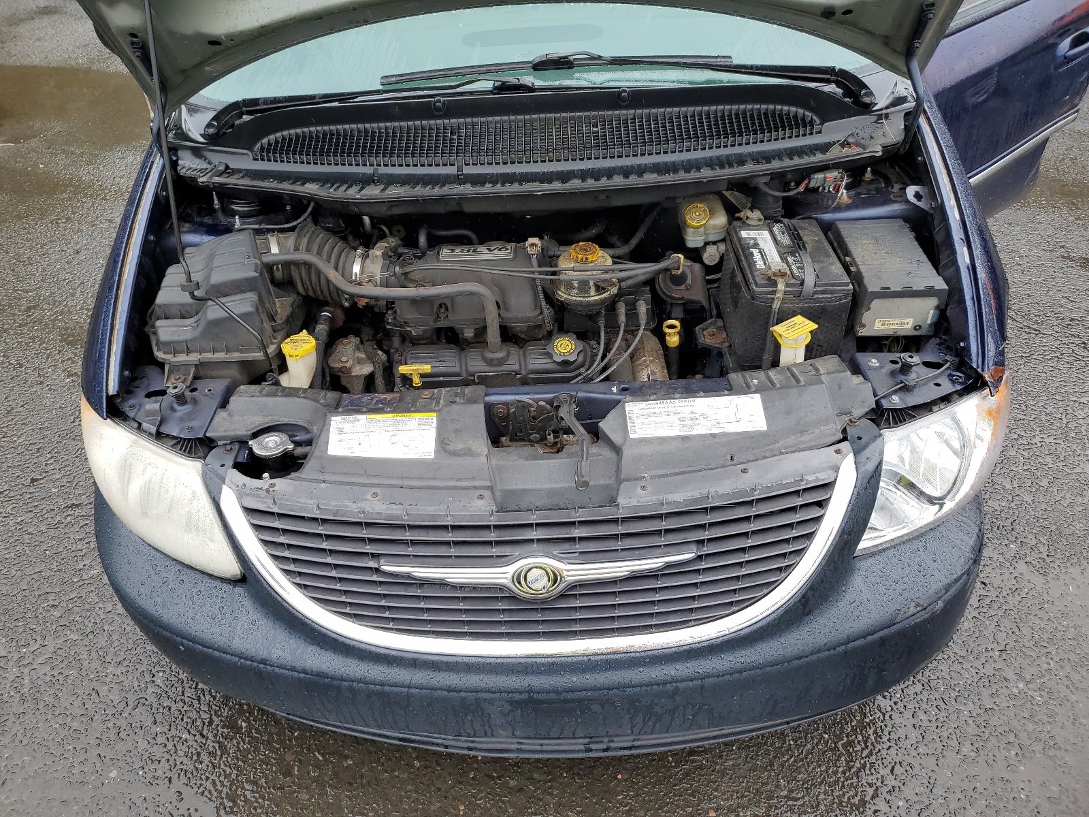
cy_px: 408
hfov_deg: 67.3
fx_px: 818
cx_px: 544
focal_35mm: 26
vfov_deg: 53.1
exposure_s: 1/455
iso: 50
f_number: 1.5
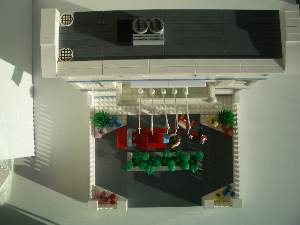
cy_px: 112
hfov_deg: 52.6
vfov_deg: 40.7
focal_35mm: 35
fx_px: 303
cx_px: 150
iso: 50
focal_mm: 5.8
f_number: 4.3
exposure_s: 1/640
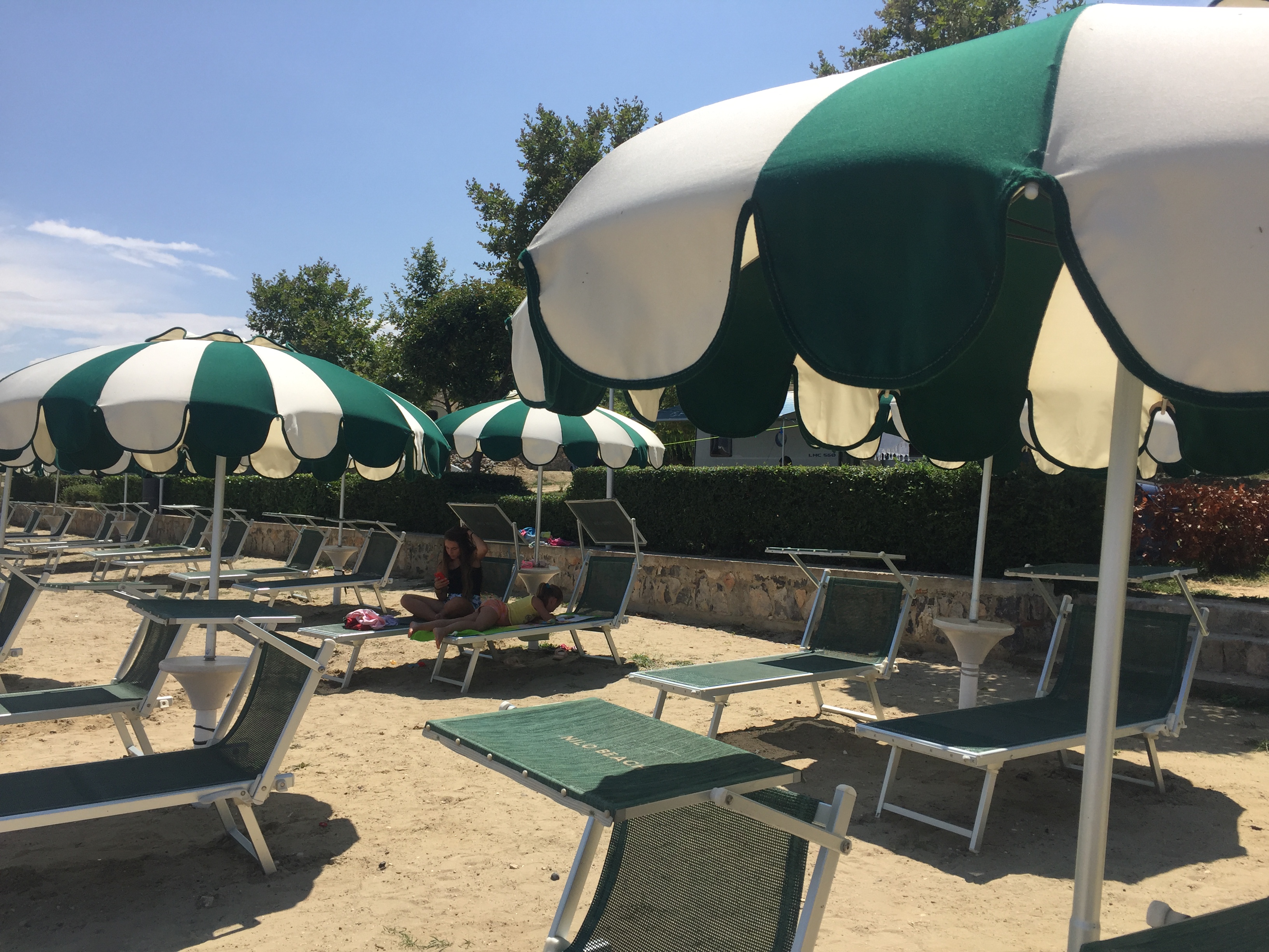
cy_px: 476
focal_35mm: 29
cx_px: 634
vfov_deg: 48.2
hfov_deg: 61.7
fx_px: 1063
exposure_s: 1/2639
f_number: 2.2
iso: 32
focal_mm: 4.15
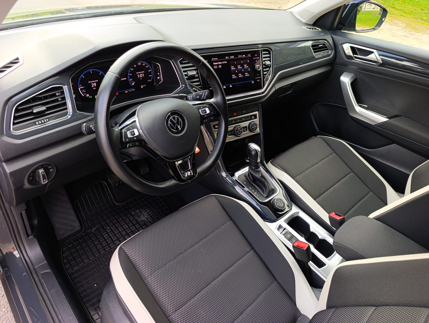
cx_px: 214
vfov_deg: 59.0
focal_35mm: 23
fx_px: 285
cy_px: 162
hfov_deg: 73.8
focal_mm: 6.14
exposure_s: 1/100
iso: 200
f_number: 1.6
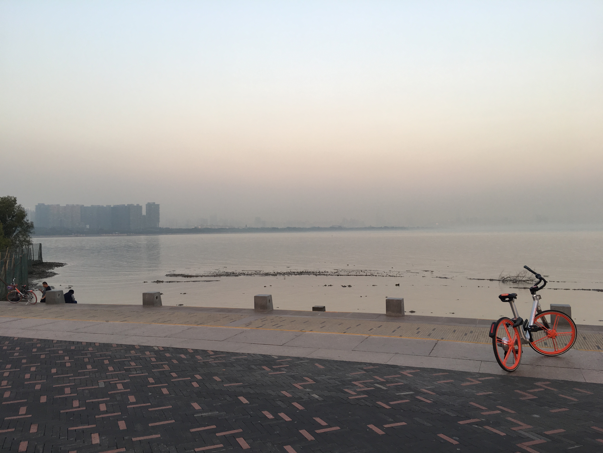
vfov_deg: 48.2
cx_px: 302
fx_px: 505
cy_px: 226
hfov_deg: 61.7
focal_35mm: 29
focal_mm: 4.15
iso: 25
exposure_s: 1/100
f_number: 2.2
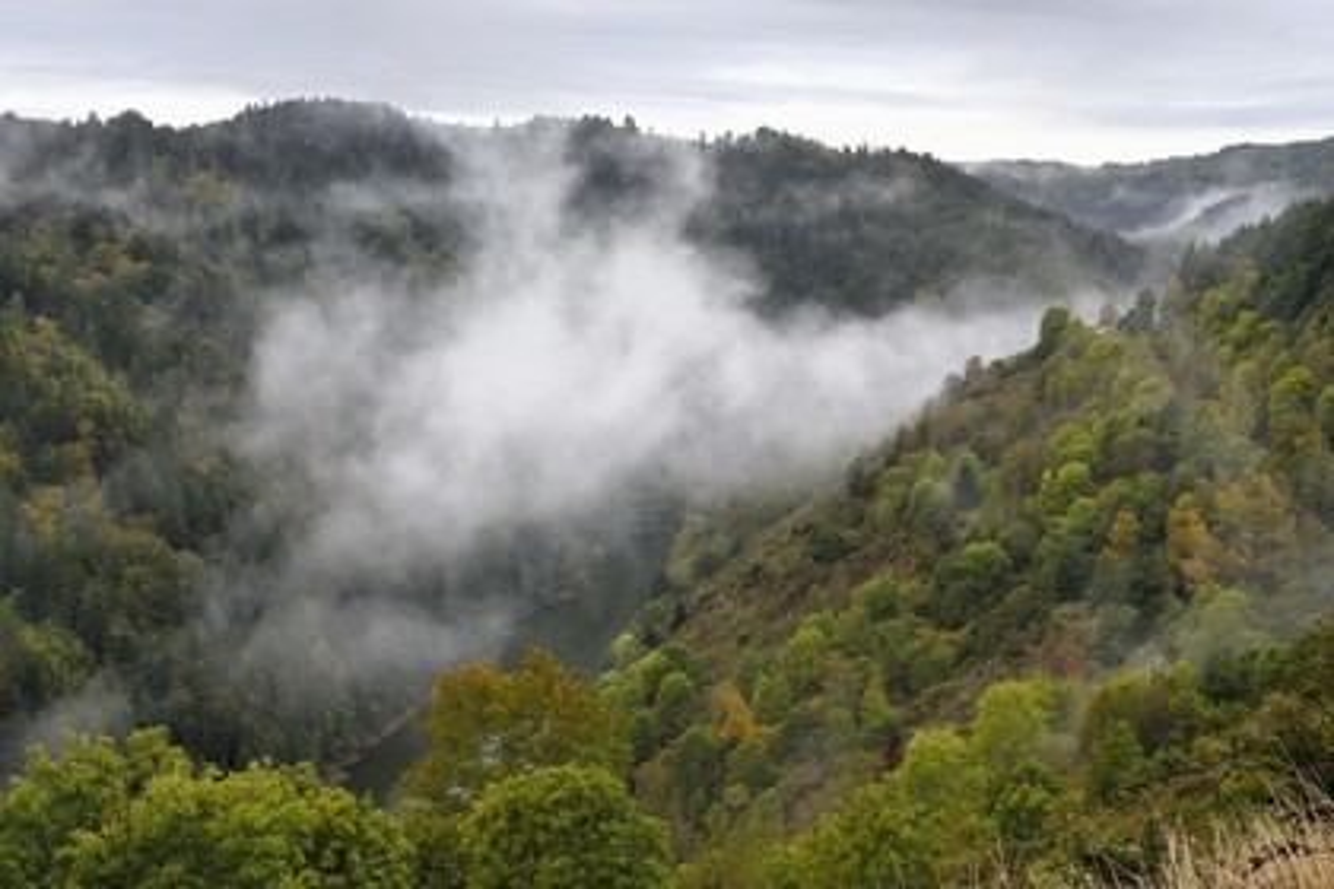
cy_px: 444
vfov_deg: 27.0
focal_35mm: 50
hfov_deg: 39.6
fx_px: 1853
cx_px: 667
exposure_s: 1/200
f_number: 10
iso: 800
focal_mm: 50
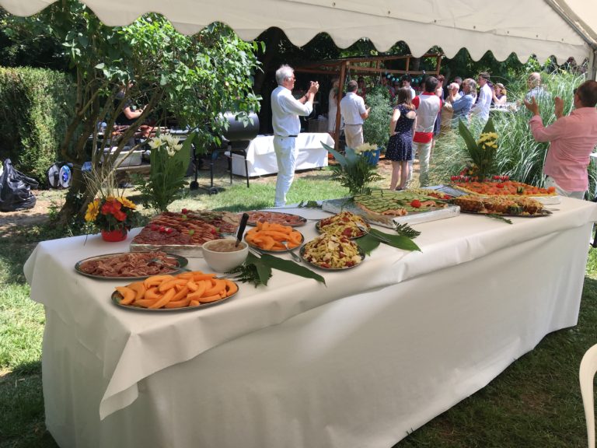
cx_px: 298
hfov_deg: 61.7
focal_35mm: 29
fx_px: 500
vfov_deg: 48.2
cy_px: 224
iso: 25
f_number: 2.2
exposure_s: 1/513
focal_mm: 4.15
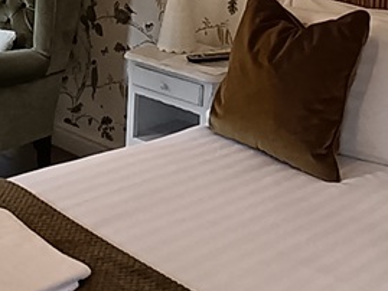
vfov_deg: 16.9
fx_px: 920
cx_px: 160
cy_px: -89
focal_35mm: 82
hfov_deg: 23.8
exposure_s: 1/120
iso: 487
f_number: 2.2
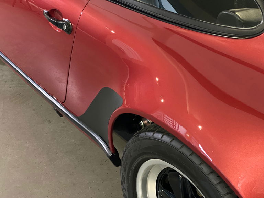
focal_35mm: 52
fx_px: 397
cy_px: 99
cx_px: 132
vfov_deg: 28.0
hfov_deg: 36.8
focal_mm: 6
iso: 500
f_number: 2
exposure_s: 1/14
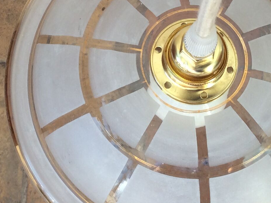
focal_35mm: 90
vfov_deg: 16.3
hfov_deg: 21.8
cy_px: 49
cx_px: 126
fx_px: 705
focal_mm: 3.3
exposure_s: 1/101
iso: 32
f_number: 2.4
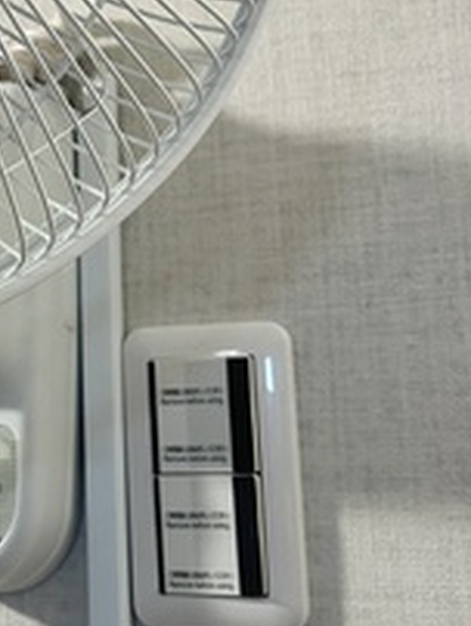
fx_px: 1629
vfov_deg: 21.4
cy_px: 115
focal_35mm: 90
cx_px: -231
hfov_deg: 15.2
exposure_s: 1/100
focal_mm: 5.7
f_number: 1.5
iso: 100
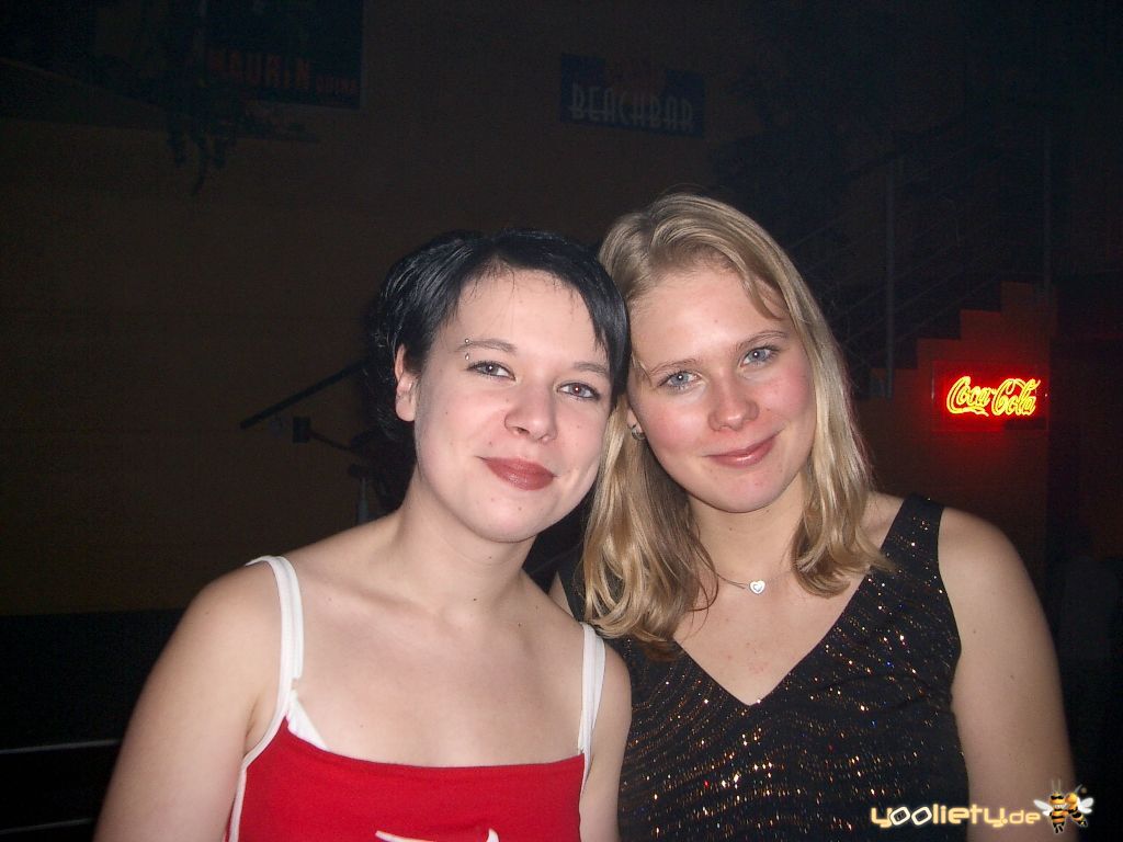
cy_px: 421
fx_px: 1135
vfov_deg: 40.7
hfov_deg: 52.6
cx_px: 562
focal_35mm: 35
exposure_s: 1/40
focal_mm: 5.8
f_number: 2.6
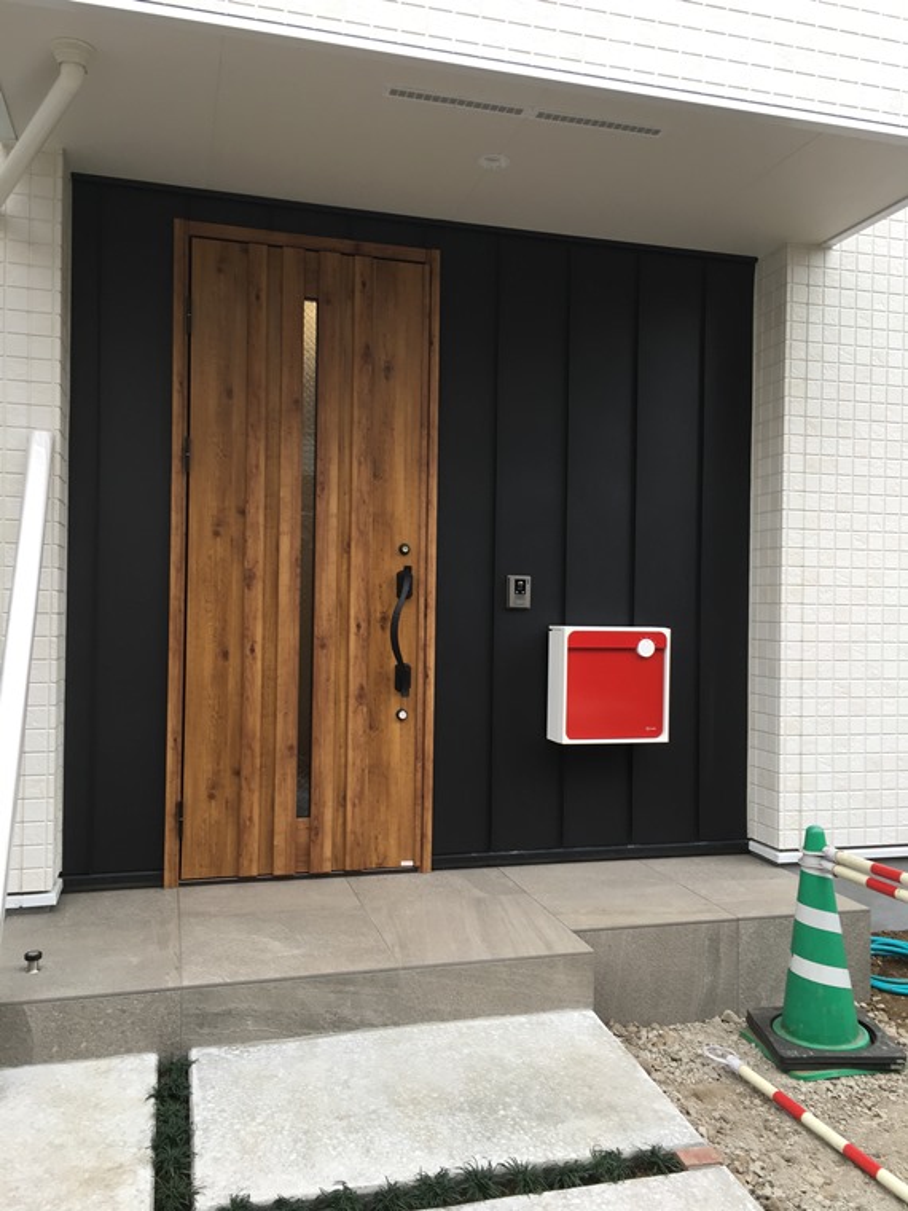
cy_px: 606
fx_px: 1014
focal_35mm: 29
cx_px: 454
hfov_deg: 48.2
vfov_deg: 61.7
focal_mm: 4.15
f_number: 2.2
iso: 25
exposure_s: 1/60
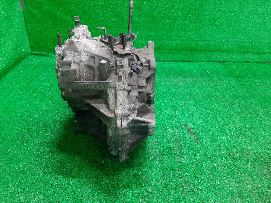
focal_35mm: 26
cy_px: 102
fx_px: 204
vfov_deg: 53.1
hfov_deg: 67.3
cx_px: 136
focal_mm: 3.93
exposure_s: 1/50
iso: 182
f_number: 1.7
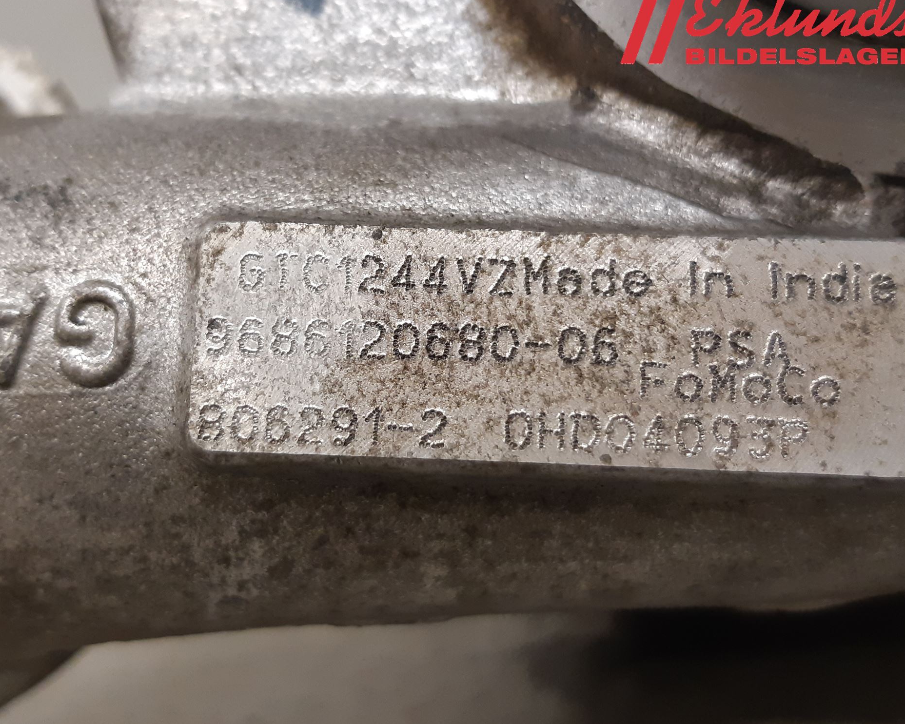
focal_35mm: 28
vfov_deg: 51.5
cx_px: 420
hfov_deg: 62.1
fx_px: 750
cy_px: 356
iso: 200
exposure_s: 1/50
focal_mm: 3.93
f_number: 1.7
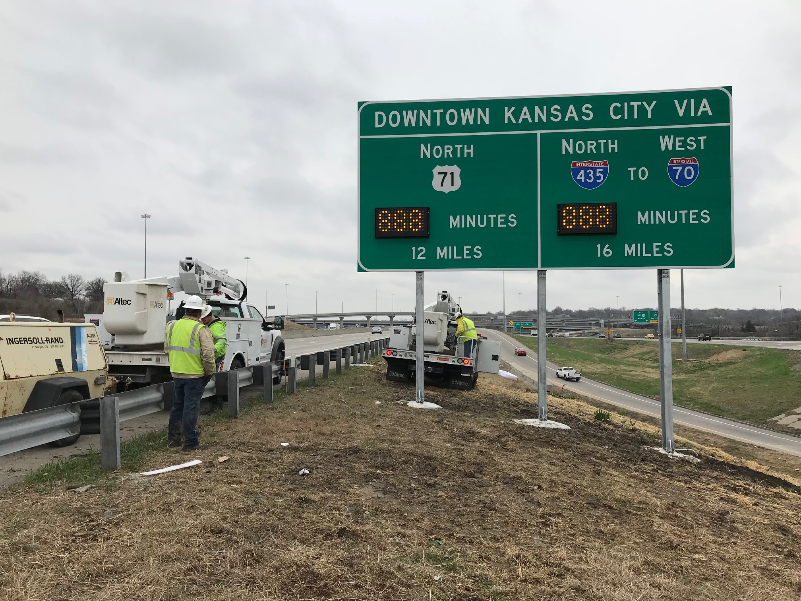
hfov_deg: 63.4
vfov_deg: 49.7
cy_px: 300
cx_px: 400
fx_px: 648
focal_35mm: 28
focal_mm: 3.99
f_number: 1.8
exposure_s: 1/1953
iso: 20
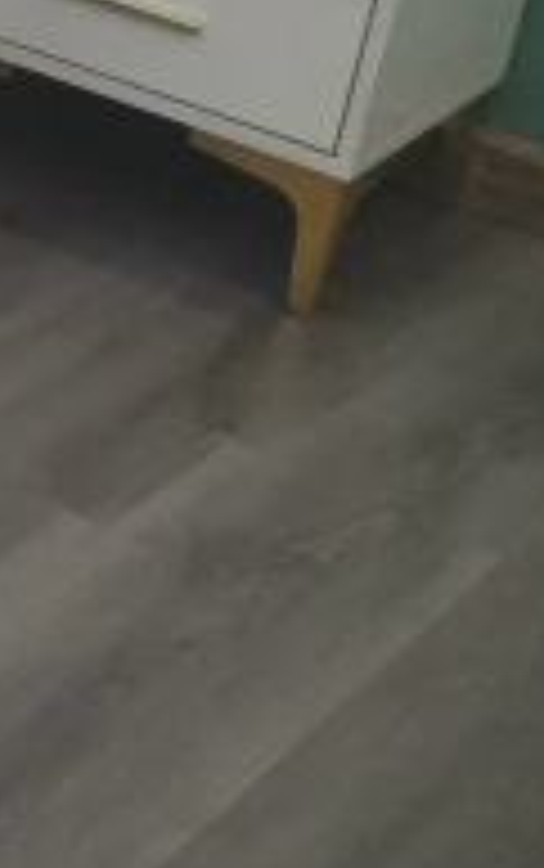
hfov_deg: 9.5
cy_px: -103
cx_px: -980
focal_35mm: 114
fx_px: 2698
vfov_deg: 17.6
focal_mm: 4.75
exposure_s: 1/100
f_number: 1.8
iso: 400
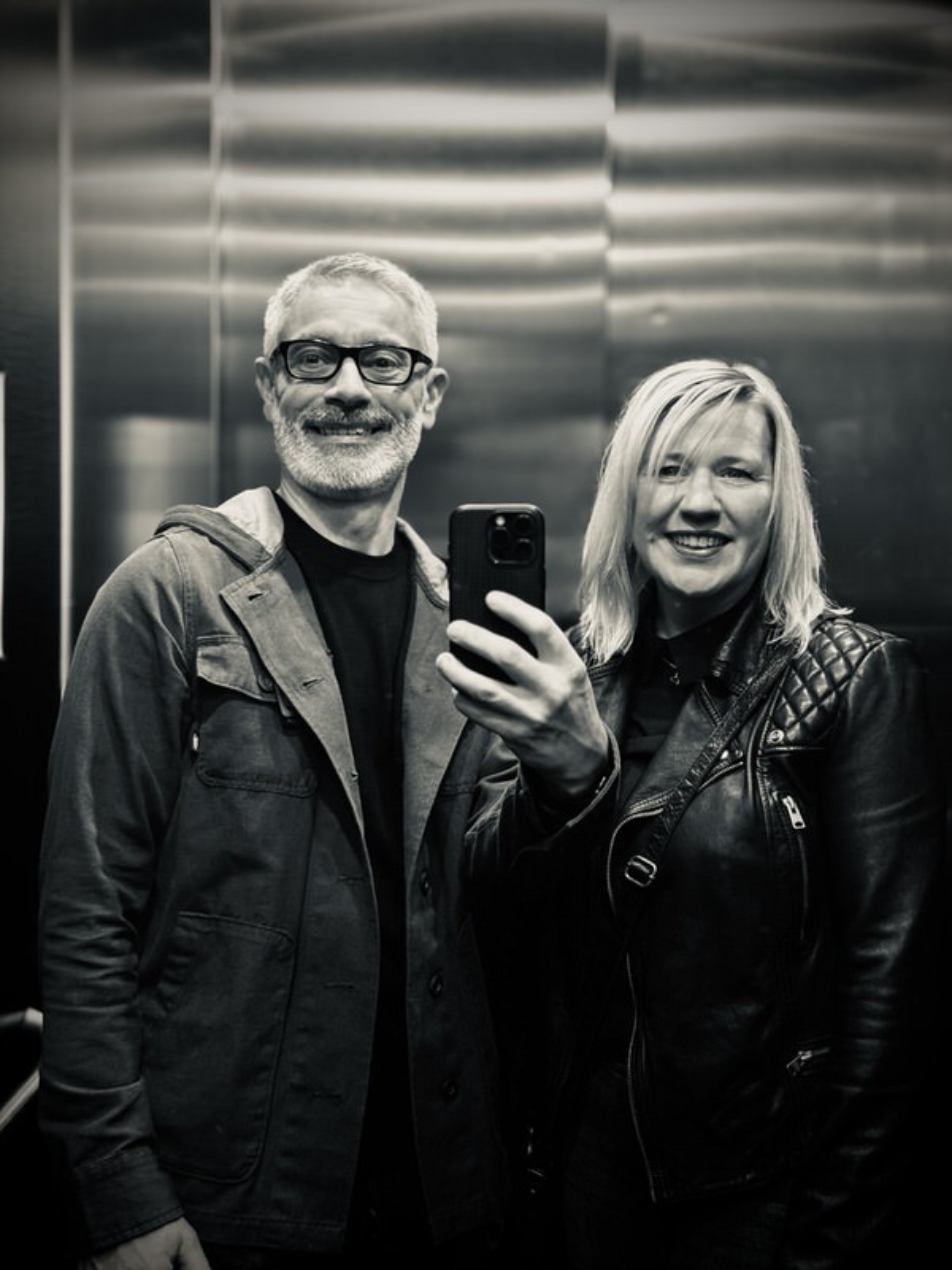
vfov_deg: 39.7
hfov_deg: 30.3
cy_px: 635
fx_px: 1760
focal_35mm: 48
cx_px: 476
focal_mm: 6.76
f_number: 1.78
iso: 200
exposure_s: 1/50
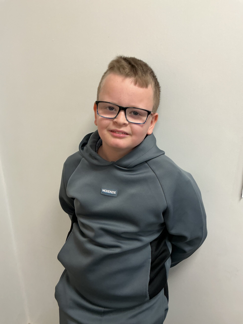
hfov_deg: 48.2
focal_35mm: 29
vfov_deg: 61.7
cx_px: 122
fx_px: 271
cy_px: 162
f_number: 1.8
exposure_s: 1/50
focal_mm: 3
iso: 64
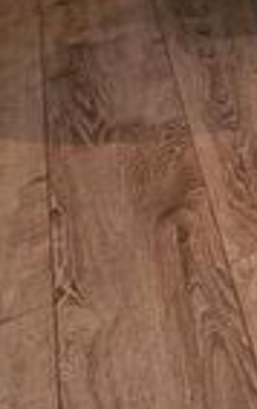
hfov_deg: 8.8
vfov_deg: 24.5
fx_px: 761
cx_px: 964
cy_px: -180
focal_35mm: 68
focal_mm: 2.2
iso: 64
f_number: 2.2
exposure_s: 1/50
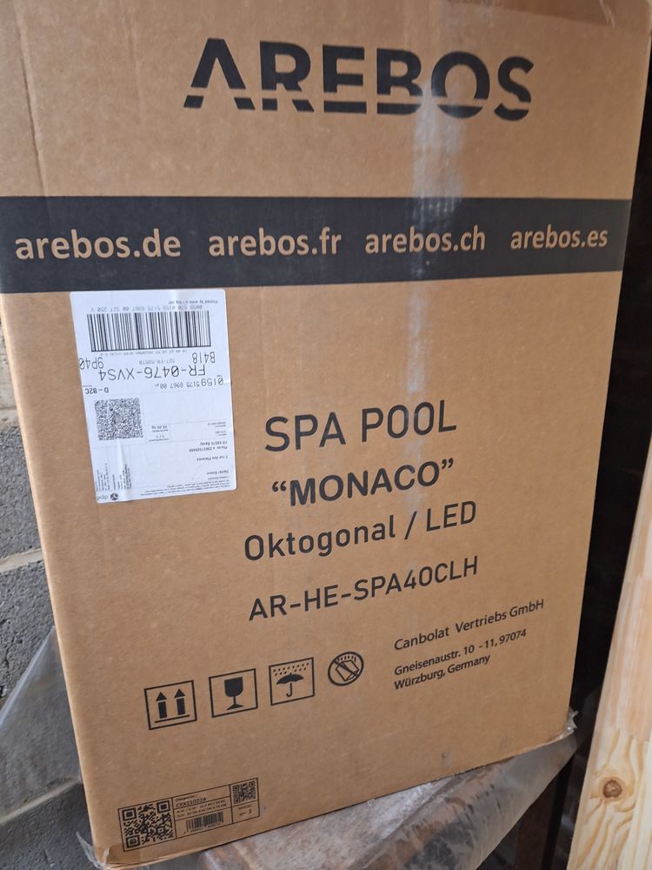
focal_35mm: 23
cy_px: 435
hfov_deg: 58.9
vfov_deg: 73.9
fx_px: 578
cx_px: 326
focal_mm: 5.54
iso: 320
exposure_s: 1/25
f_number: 1.8
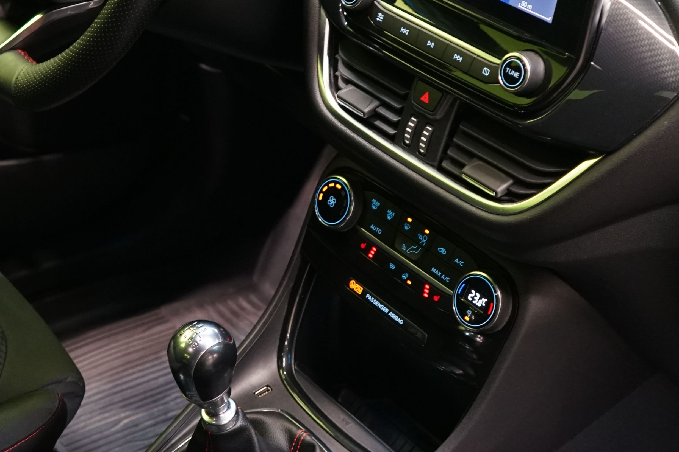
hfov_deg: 29.4
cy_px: 152
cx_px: 222
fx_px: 1282
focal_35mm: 68
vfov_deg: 20.0
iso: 1600
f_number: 3.5
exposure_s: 1/30
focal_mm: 28
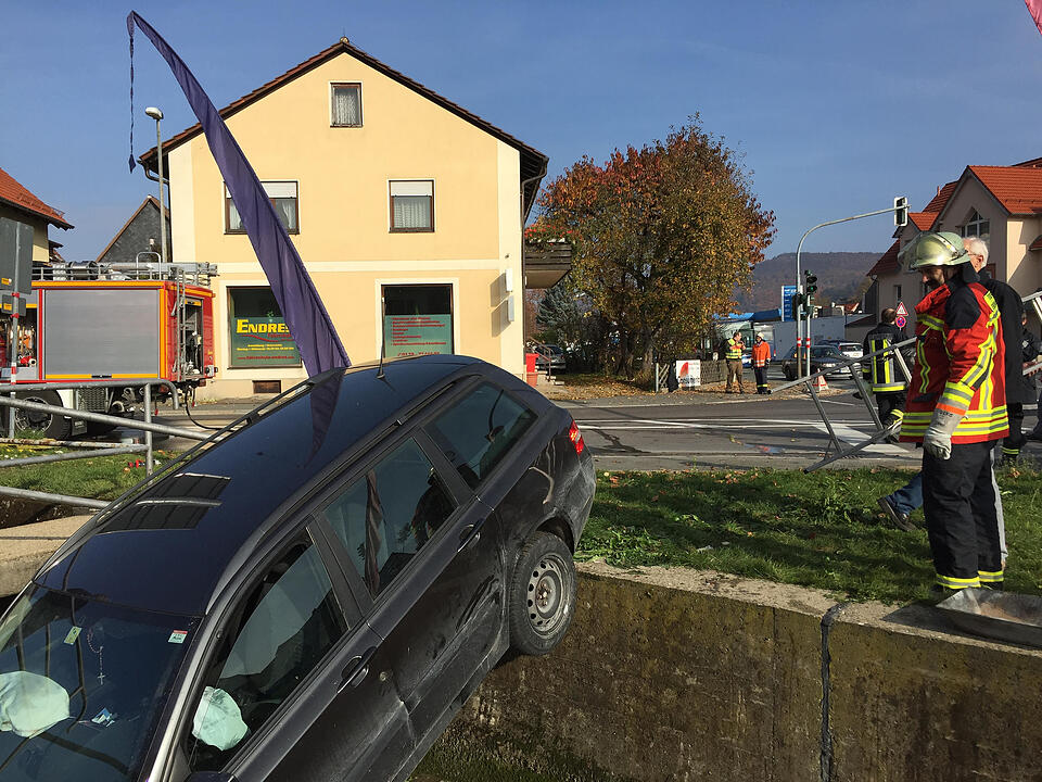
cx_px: 521
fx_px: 873
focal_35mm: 29
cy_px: 391
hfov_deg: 61.7
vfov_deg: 48.2
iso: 32
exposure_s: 1/2198
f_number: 2.2
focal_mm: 4.15
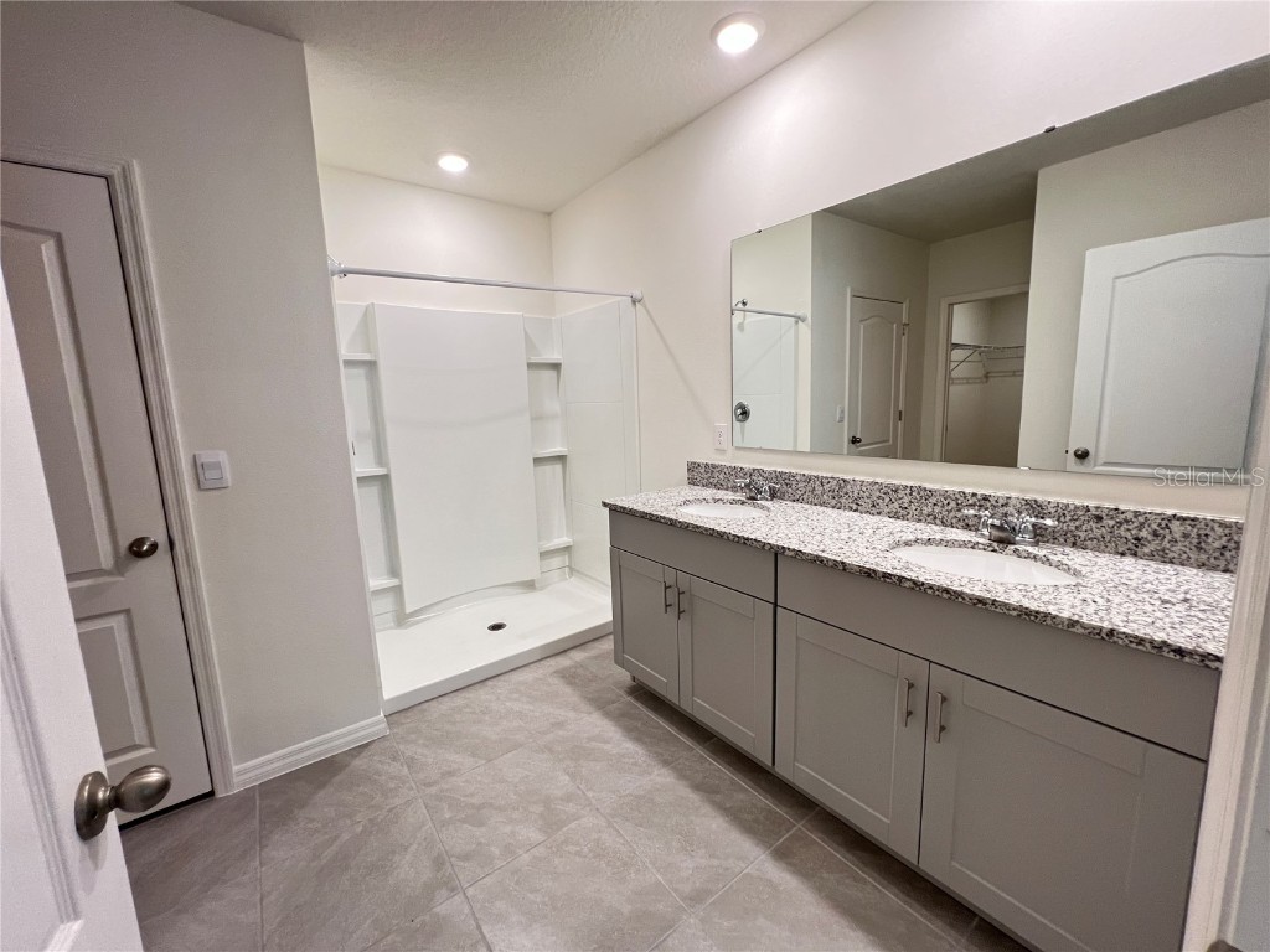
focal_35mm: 13
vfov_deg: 89.9
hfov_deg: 106.2
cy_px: 476
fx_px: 477
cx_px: 635
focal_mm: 1.57
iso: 250
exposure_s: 1/60
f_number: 1.8
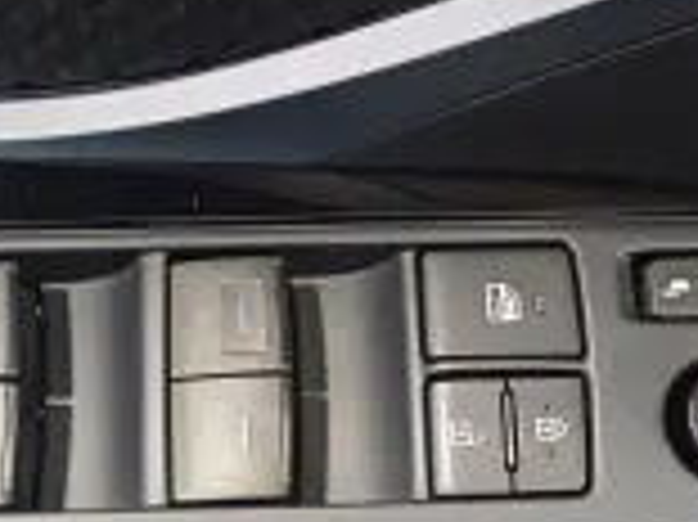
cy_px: 396
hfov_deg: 33.1
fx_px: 1169
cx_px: 275
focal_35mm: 58
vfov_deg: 24.9
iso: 320
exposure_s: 1/33.3
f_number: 1.8
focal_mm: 4.65
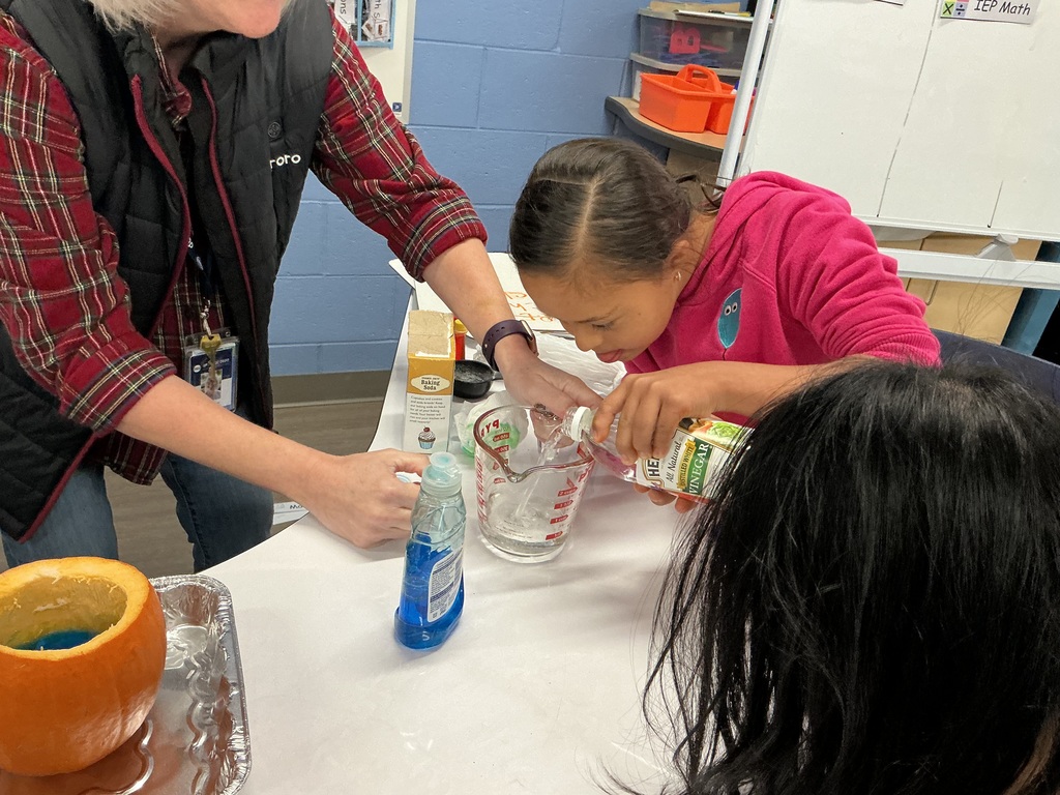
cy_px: 398
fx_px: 888
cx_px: 530
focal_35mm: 29
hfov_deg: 61.7
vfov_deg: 48.2
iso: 160
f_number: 1.8
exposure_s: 1/50
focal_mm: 3
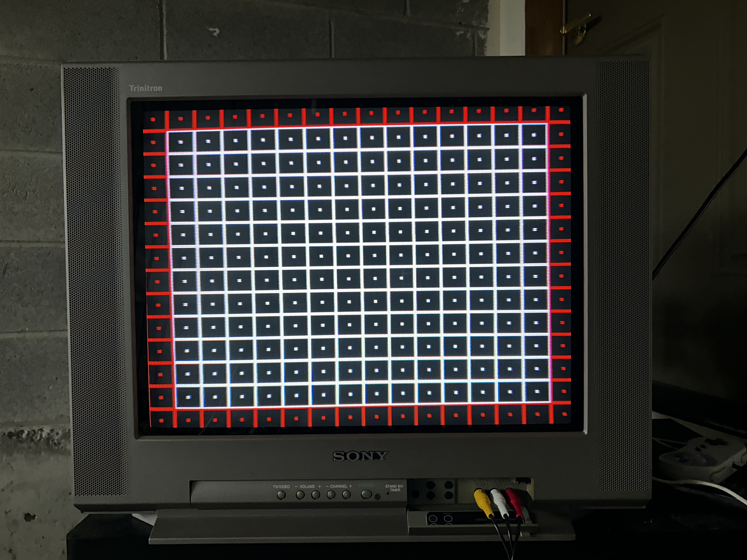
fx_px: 561
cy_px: 280
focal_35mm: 26
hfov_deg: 67.3
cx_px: 374
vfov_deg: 53.1
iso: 250
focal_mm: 5.7
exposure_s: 1/60
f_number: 1.5
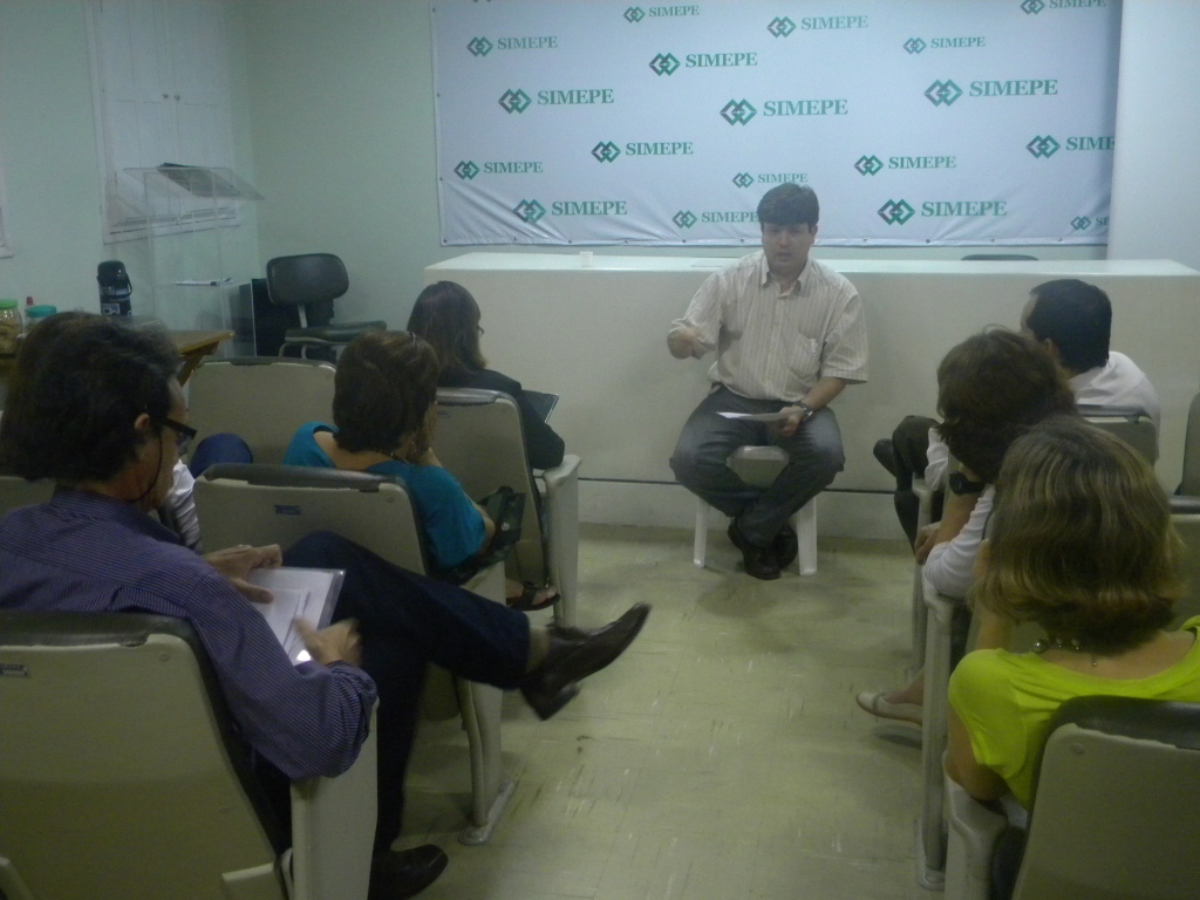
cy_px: 450
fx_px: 1248
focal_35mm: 36
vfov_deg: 39.7
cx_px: 600
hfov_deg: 51.4
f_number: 3.7
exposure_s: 1/19.4
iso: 400
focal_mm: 6.4
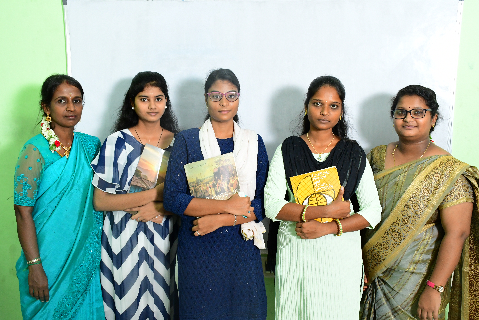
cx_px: 240
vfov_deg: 33.4
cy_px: 160
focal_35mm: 40
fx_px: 532
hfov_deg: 48.5
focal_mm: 27
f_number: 8
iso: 2500
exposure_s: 1/125
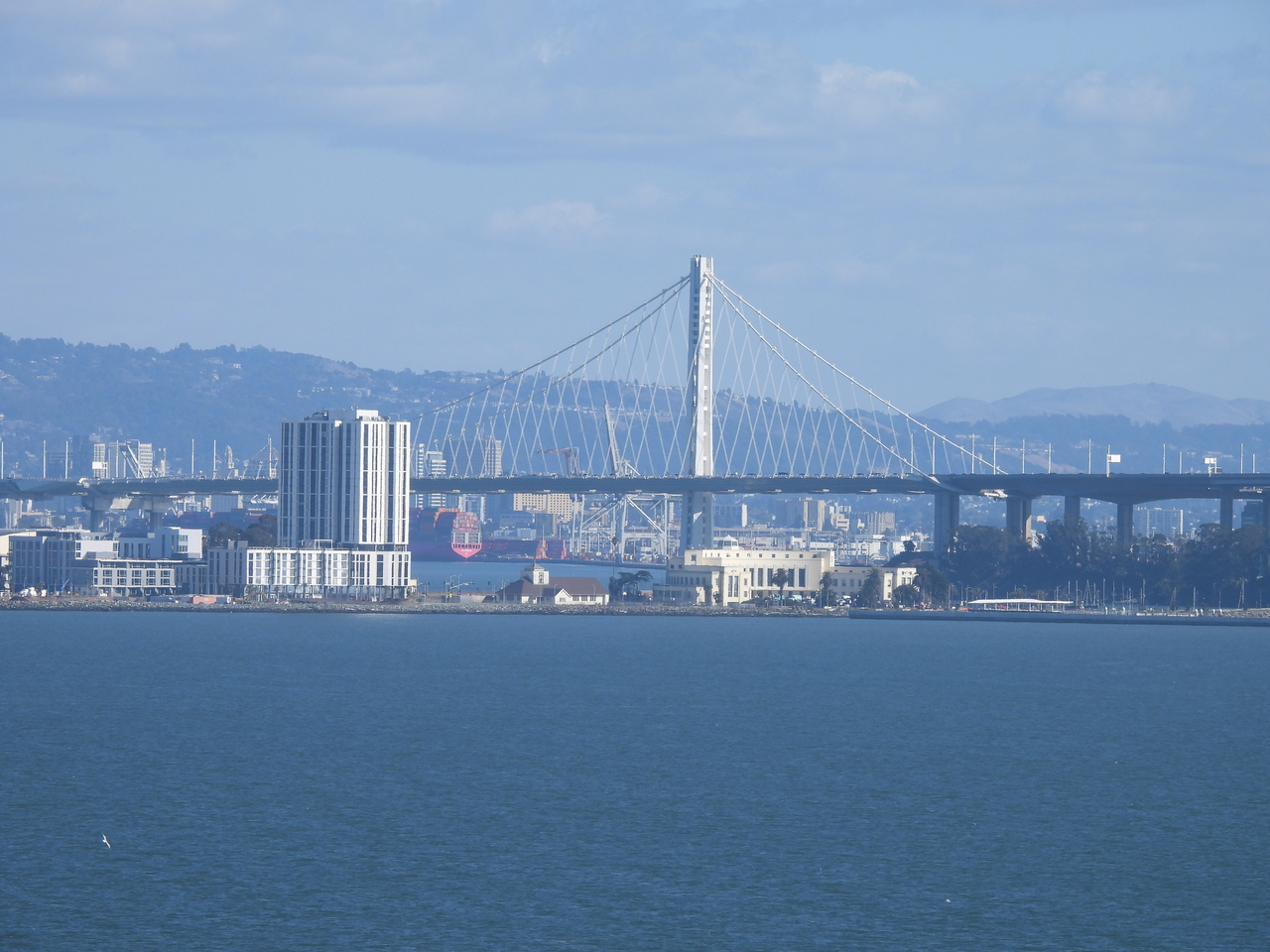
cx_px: 635
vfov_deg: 4.6
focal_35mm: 320
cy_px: 476
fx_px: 11740
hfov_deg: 6.2
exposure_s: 1/800
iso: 100
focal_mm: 57.1
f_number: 5
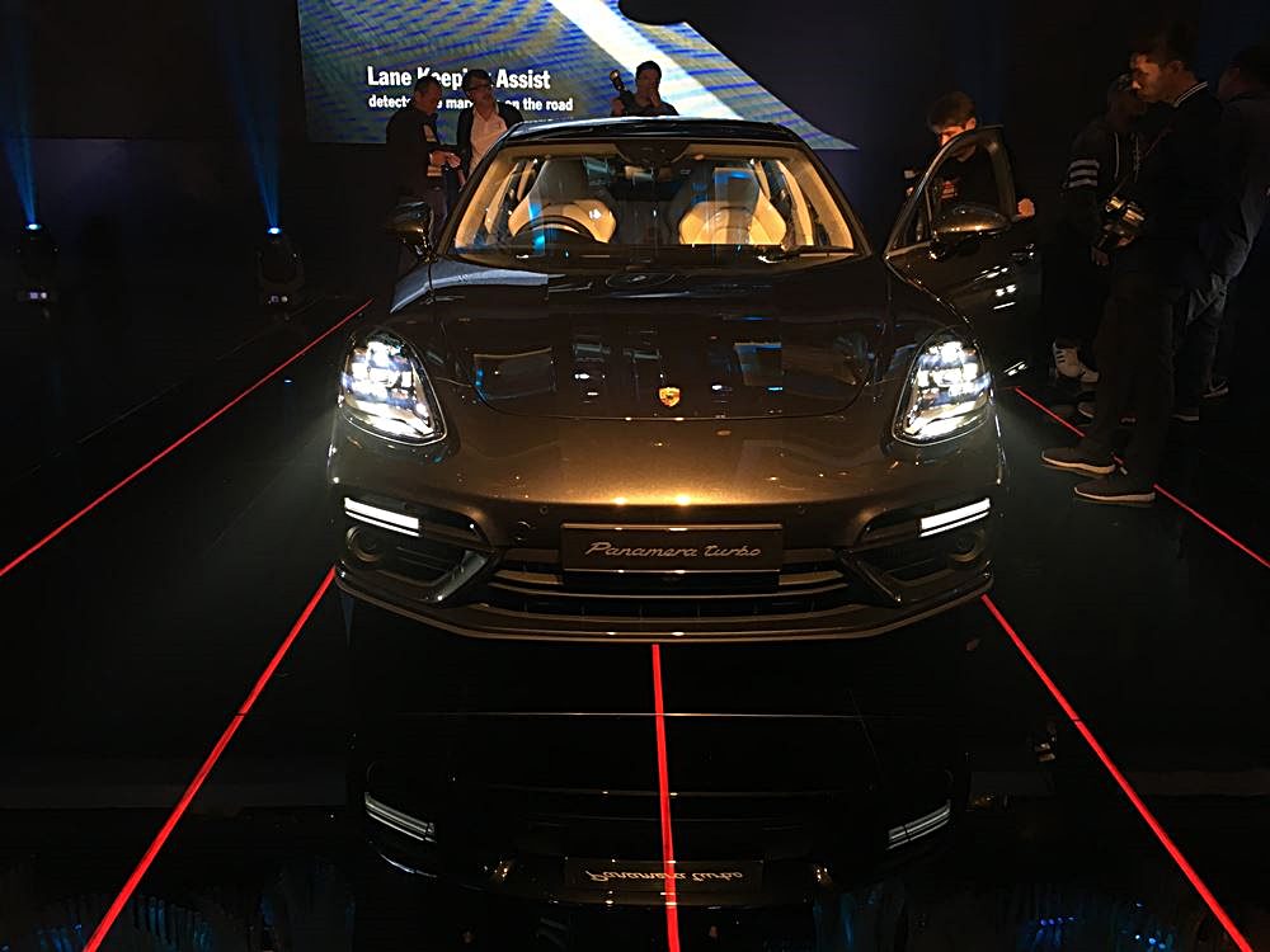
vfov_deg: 48.2
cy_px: 476
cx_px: 635
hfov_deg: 61.7
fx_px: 1064
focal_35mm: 29
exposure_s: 1/33
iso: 40
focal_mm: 4.15
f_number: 2.2
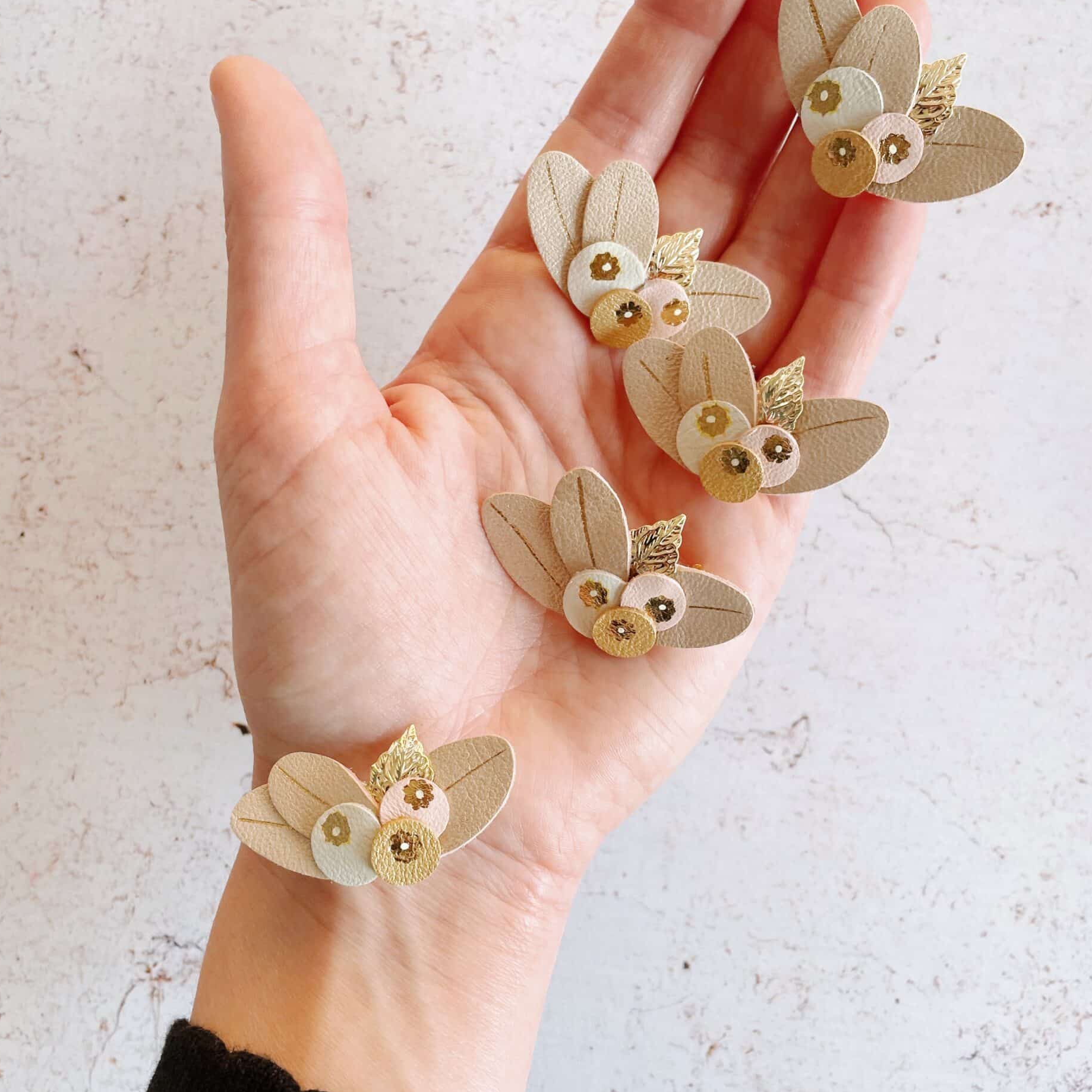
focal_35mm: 32
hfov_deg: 51.1
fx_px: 1142
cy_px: 585
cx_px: 553
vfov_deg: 51.1
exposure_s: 1/121
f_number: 1.6
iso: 64
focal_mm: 4.2
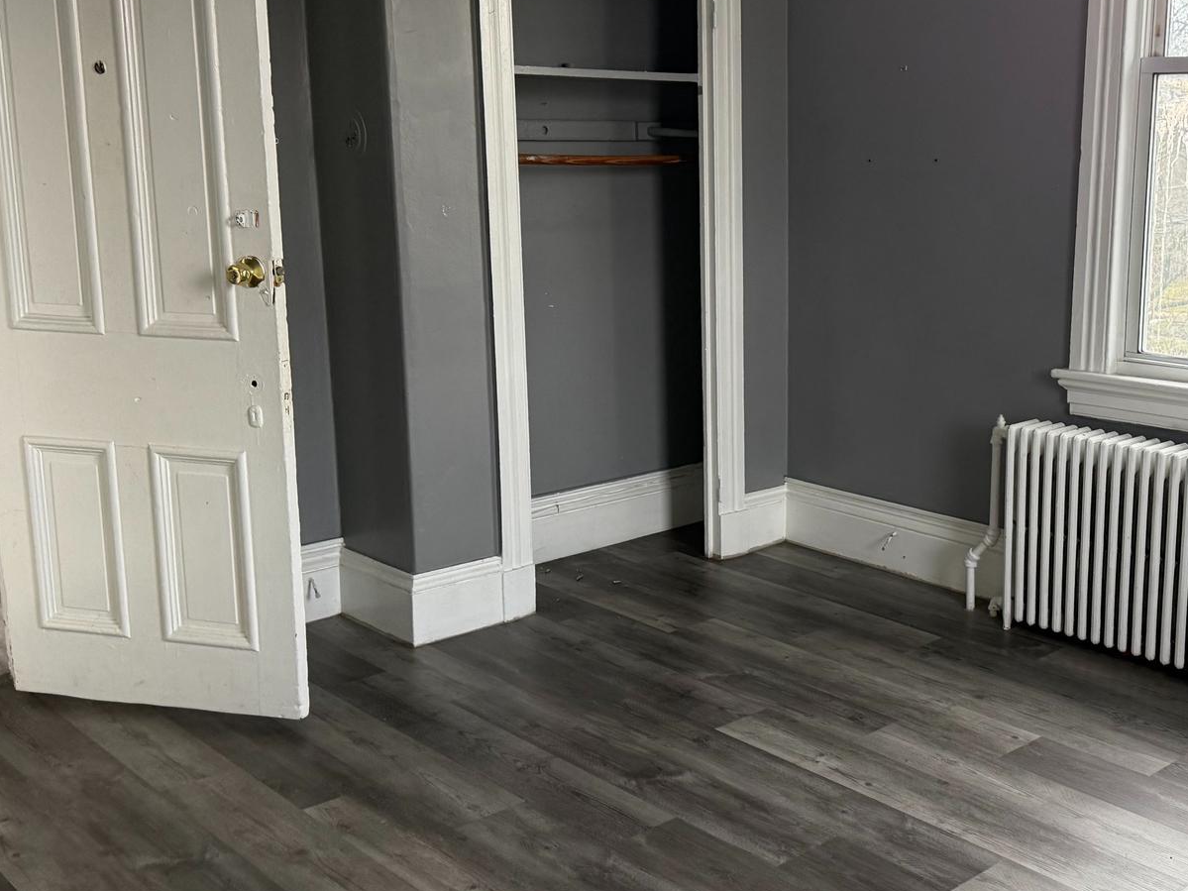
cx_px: 821
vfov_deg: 35.1
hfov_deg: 44.9
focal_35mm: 41
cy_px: 413
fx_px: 1407
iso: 200
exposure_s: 1/108
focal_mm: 6.76
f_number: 1.78
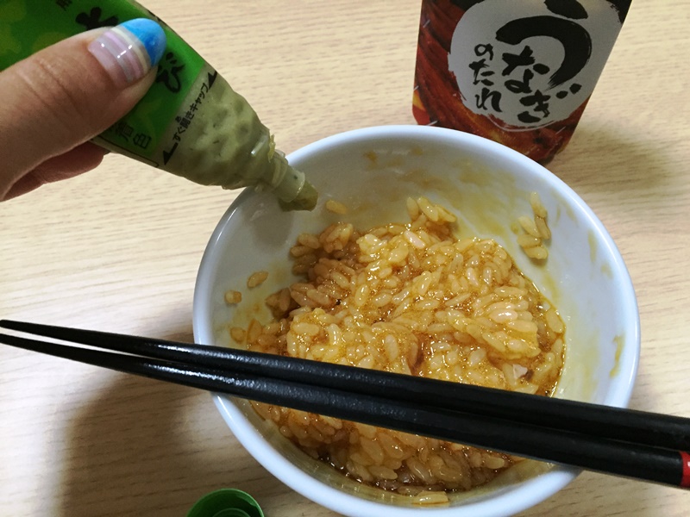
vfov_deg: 48.2
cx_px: 345
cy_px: 258
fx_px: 578
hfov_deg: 61.7
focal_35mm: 29
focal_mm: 4.15
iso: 200
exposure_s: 1/30
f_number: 2.2
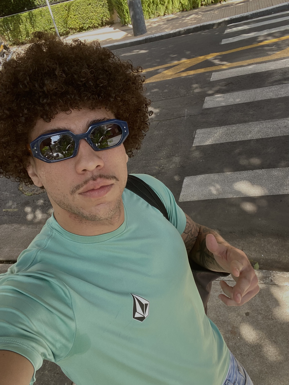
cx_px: 144
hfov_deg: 46.8
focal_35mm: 30
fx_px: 334
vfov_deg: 60.0
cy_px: 192
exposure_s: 1/122
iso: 32
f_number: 2.2
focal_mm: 2.71
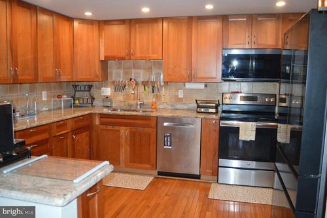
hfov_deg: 61.9
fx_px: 272
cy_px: 109
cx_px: 164
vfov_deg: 43.6
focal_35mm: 30
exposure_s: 1/60
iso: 800
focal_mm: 20
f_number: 3.8
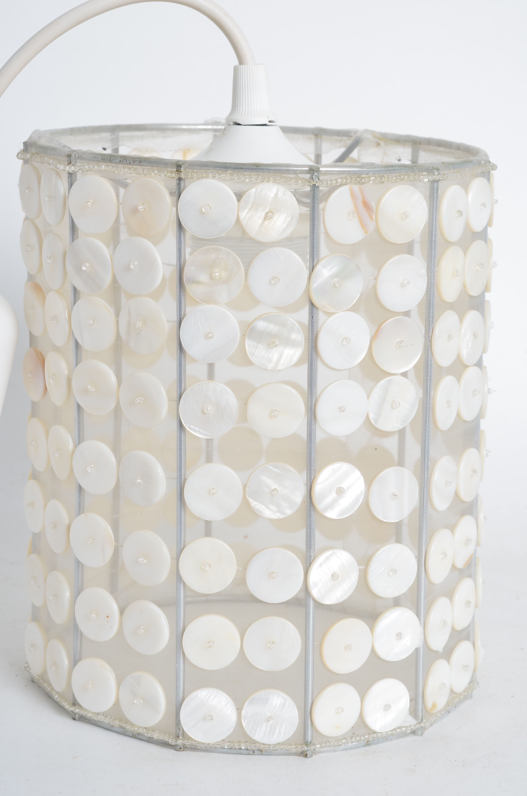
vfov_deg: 27.0
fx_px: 1654
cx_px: 264
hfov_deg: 18.1
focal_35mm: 75
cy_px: 398
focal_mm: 50
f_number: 11
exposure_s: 1/125
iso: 100
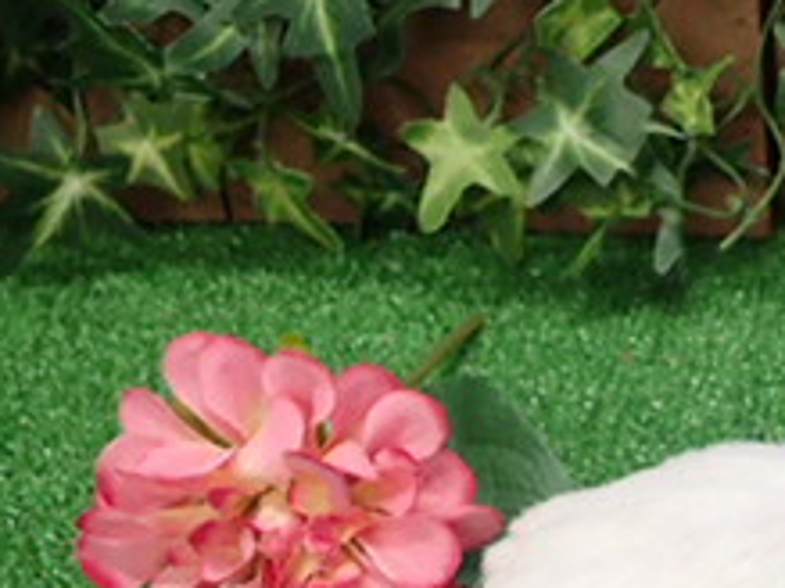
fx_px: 1655
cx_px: 893
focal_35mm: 73
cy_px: 620
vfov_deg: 19.4
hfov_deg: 24.6
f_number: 2
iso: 400
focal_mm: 4.5
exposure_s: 1/80
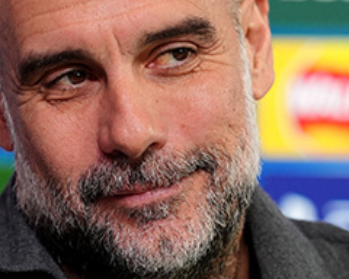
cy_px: 152
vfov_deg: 1.5
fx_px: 11021
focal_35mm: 1067
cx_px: 161
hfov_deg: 1.8
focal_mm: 400
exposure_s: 1/400
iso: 1600
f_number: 3.2
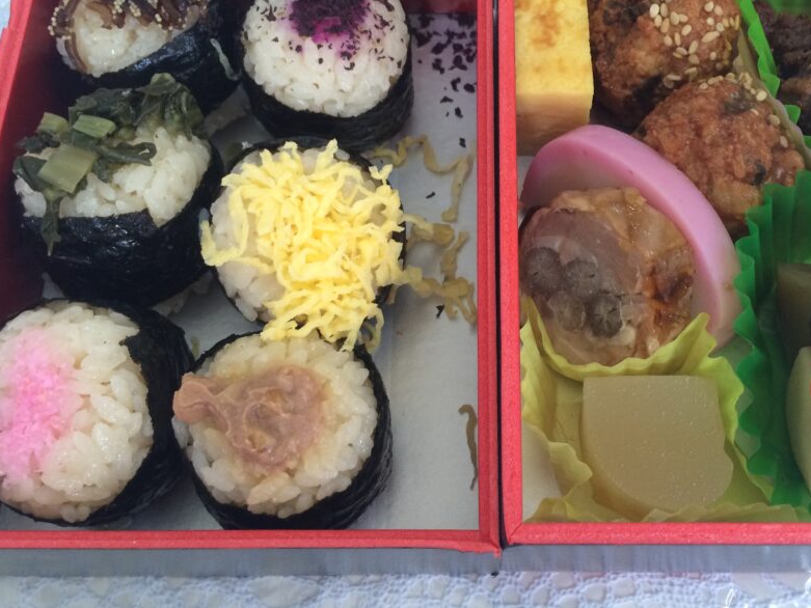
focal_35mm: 38
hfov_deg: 48.6
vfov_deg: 37.6
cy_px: 247
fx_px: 890
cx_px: 491
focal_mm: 4.15
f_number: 2.2
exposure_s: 1/33
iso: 80
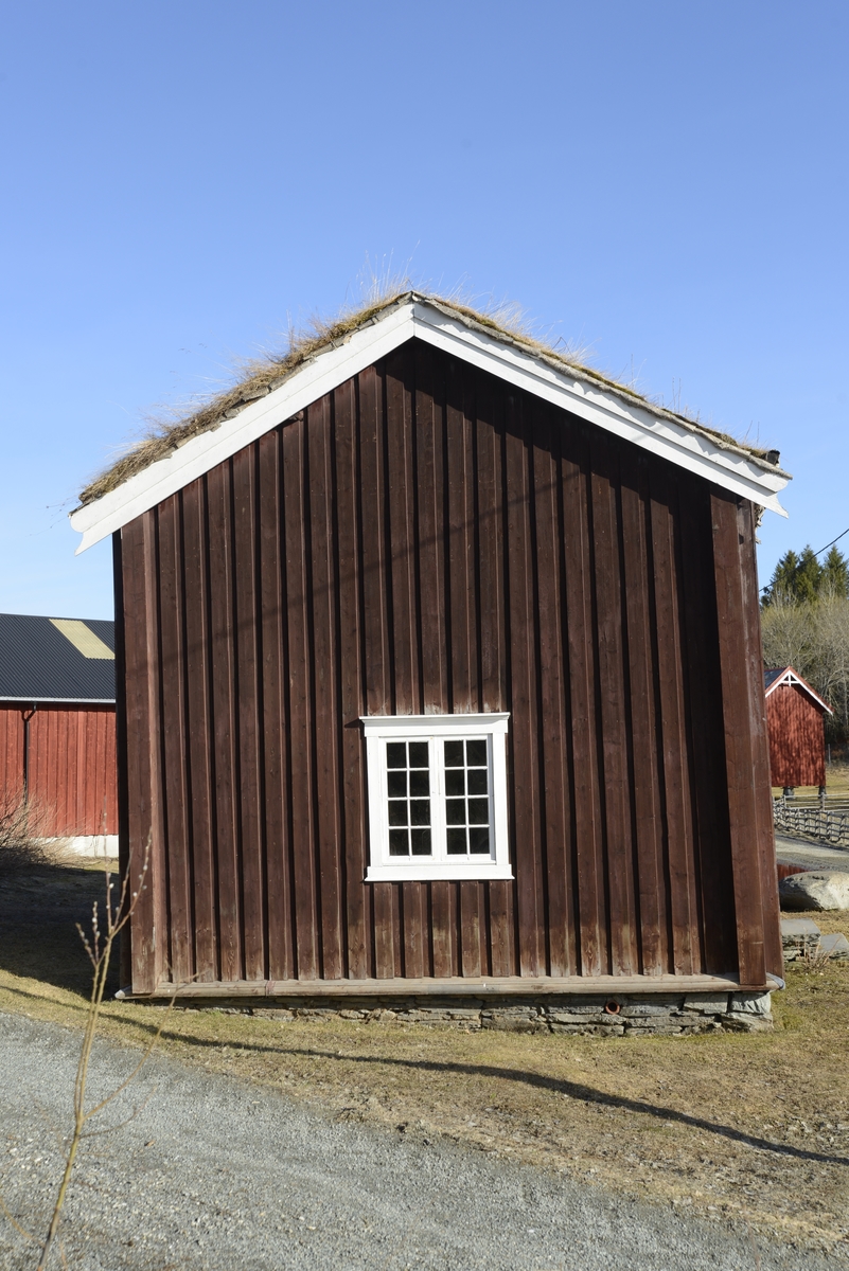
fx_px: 1555
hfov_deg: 30.5
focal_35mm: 44
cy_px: 636
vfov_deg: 44.5
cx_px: 424
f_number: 9
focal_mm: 44
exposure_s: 1/250
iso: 200
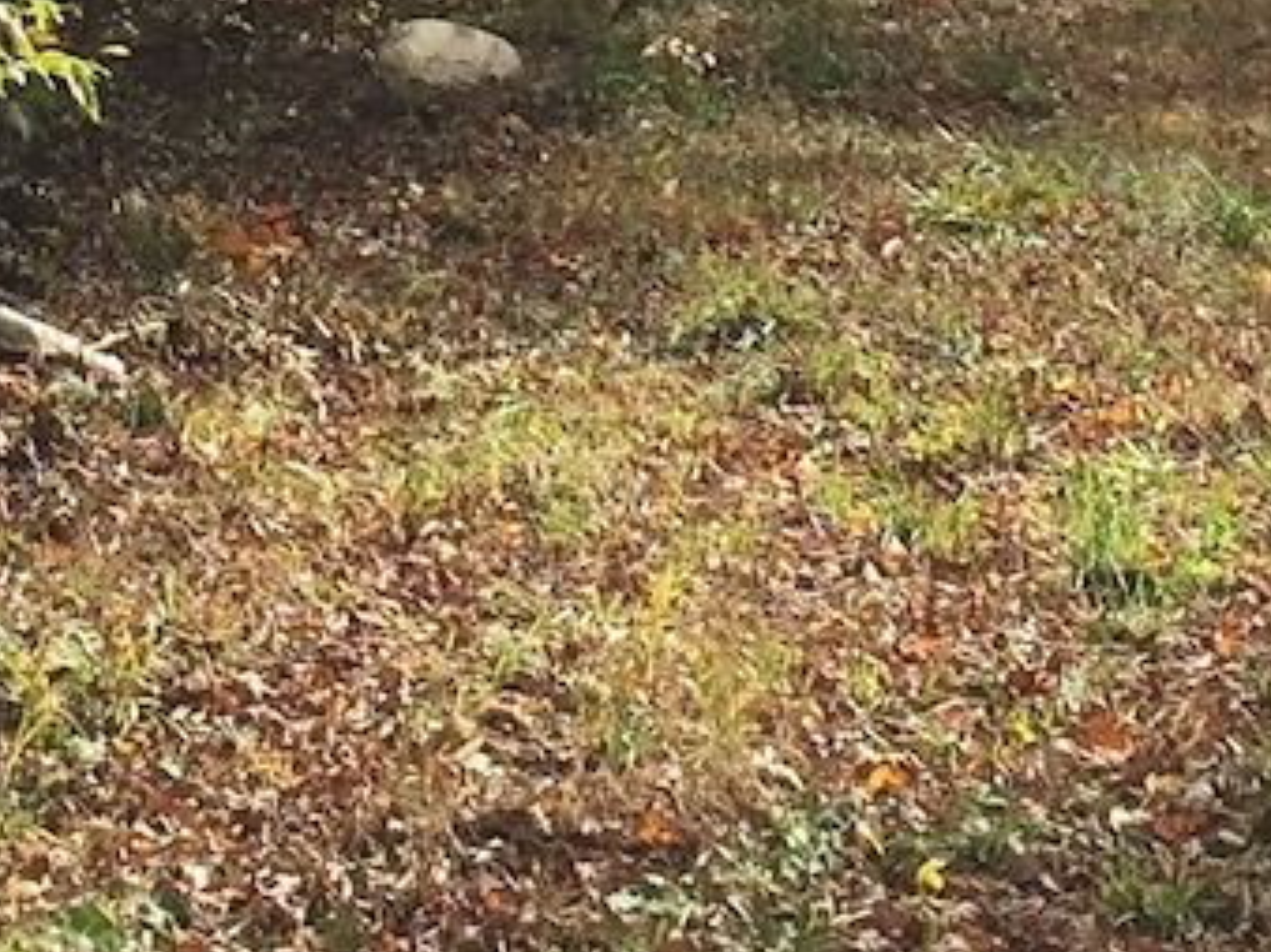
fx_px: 5432
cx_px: 502
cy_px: -1177
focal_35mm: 148
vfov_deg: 9.2
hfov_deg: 13.3
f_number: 2.2
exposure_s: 1/942
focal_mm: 4.15
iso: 32
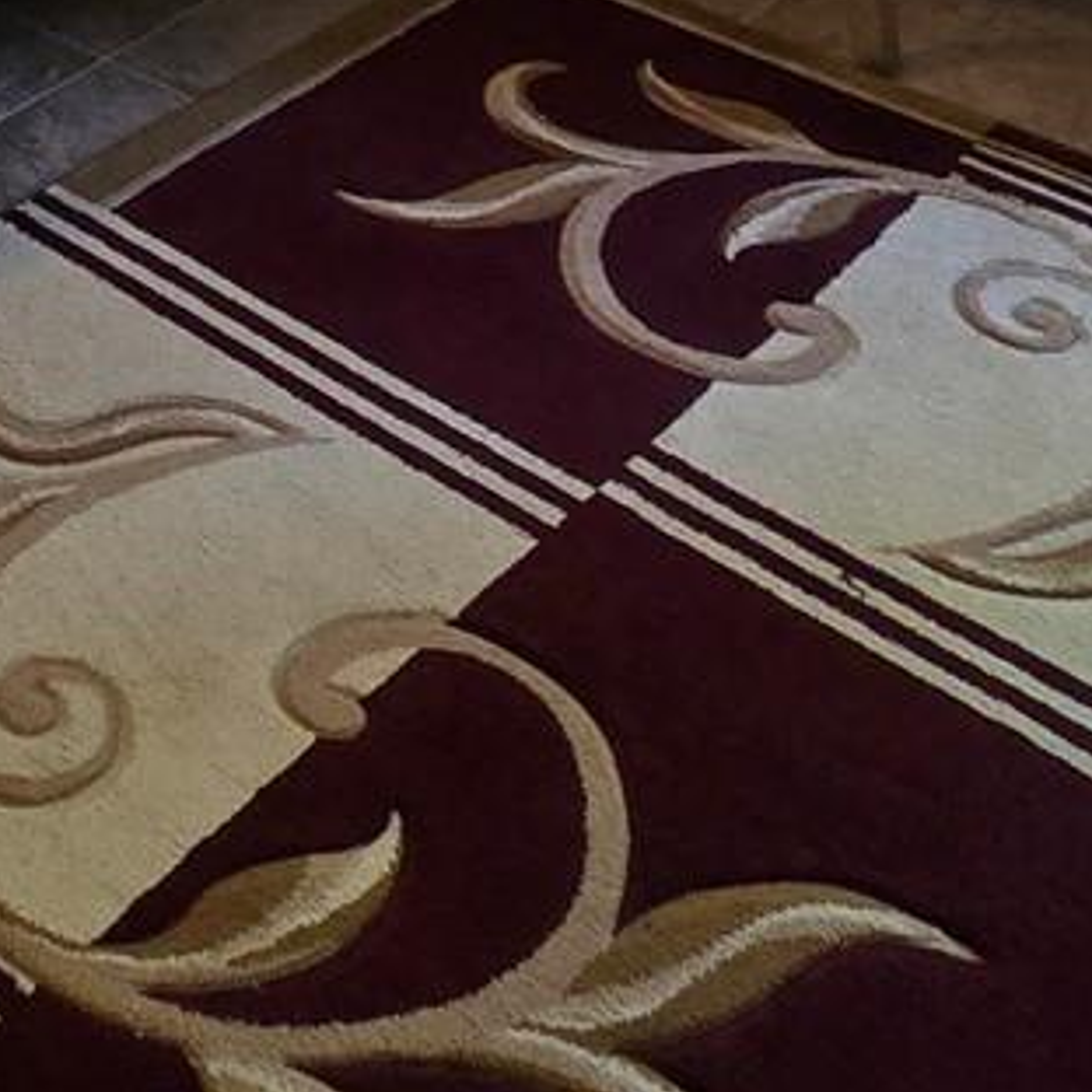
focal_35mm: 59
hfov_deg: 26.6
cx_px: -133
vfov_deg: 19.4
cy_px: -1004
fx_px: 2106
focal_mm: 2.2
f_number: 2.2
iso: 320
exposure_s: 1/60
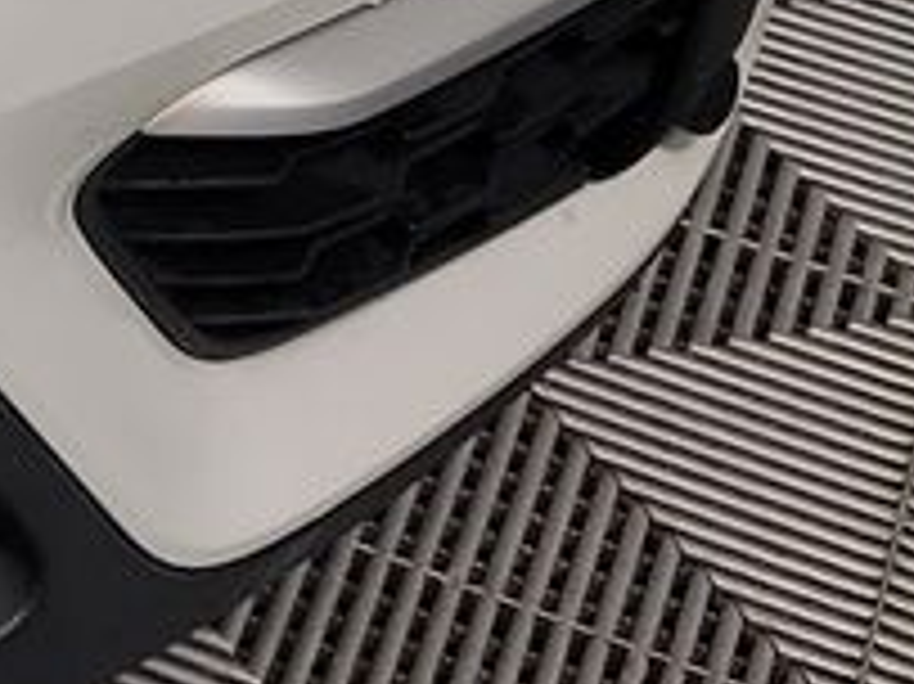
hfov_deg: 8.7
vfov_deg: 6.9
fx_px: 4987
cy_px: -1472
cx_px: -1823
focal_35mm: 189
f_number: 1.8
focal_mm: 6.7
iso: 53
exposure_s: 1/59
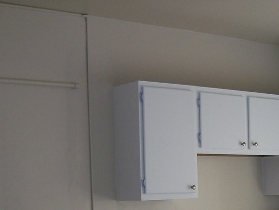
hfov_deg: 25.6
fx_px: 596
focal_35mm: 74
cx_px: 241
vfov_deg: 19.0
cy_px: 239
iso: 80
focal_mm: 5.7
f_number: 2.9
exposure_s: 1/160
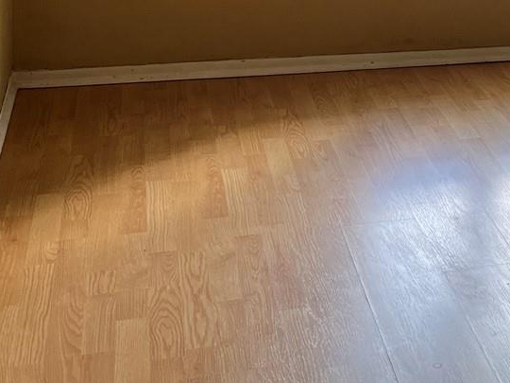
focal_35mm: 77
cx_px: 682
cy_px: -113
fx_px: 1134
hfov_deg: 22.4
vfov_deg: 17.9
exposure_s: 1/120
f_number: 1.6
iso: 125
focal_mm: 5.1
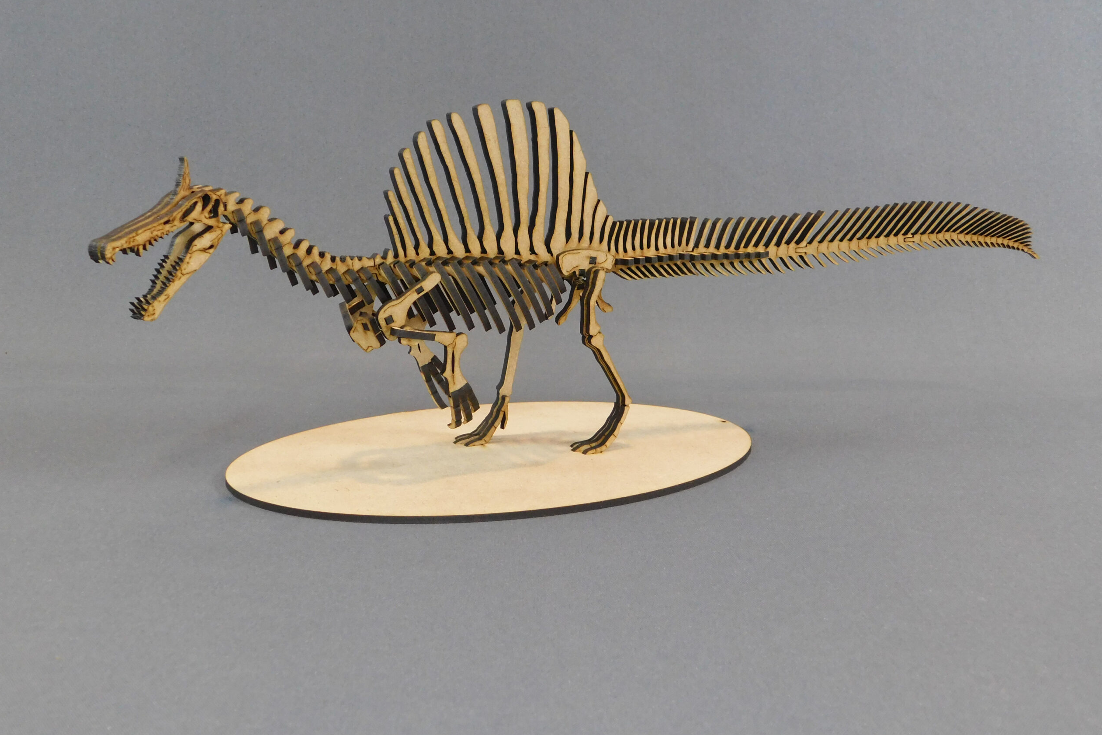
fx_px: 1163
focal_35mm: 38
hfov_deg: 50.7
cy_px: 339
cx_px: 554
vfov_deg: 35.0
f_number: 3.5
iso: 400
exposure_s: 1/13
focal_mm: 6.3
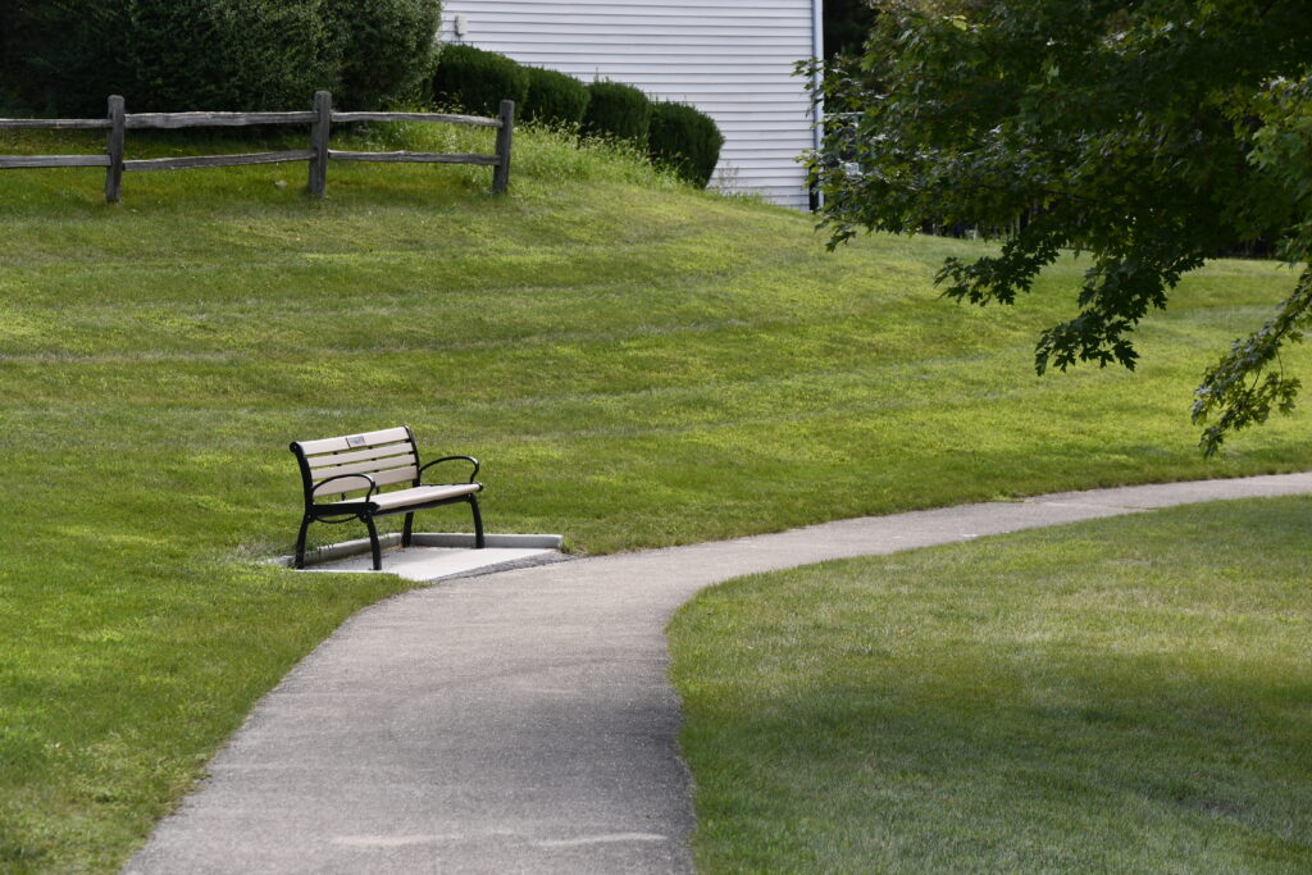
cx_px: 656
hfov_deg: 16.7
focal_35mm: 123
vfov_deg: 11.1
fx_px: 4483
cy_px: 438
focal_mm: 82
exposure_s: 1/500
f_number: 5.6
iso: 320
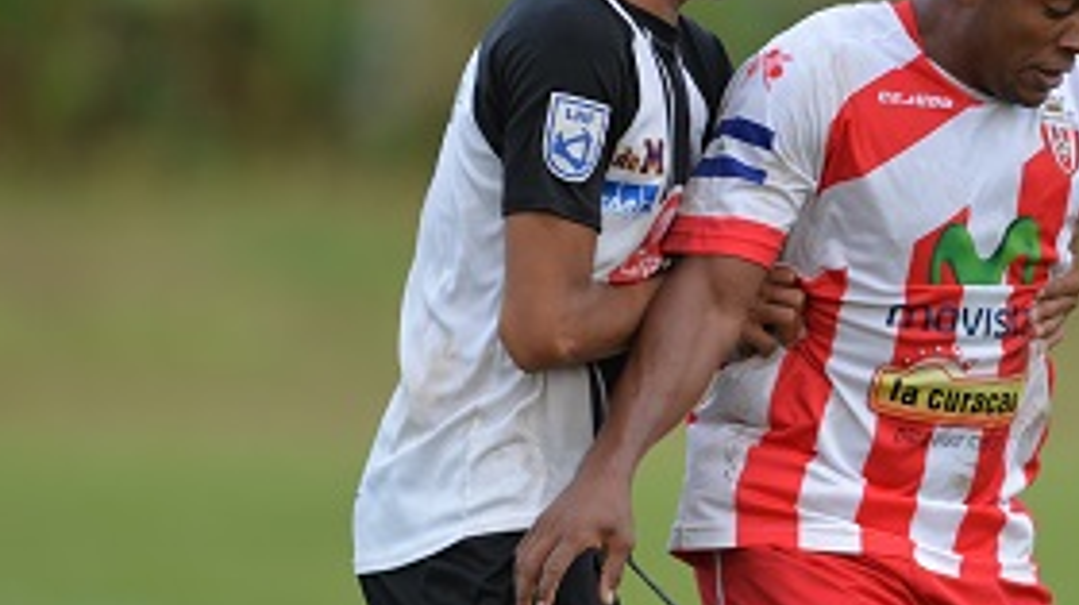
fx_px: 29961
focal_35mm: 1048
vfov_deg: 1.2
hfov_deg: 2.1
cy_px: 553
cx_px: 817
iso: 250
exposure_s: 1/640
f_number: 3.2
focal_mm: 400
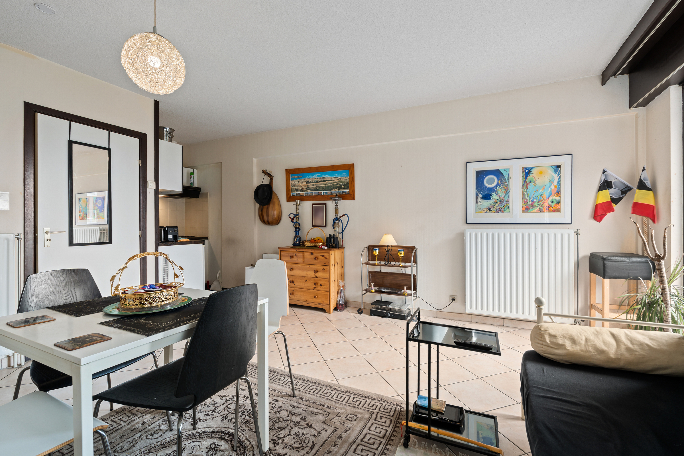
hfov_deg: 96.7
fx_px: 304
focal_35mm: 16
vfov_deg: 73.7
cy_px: 228
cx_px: 342
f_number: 11
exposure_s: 1/2
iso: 200
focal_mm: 16
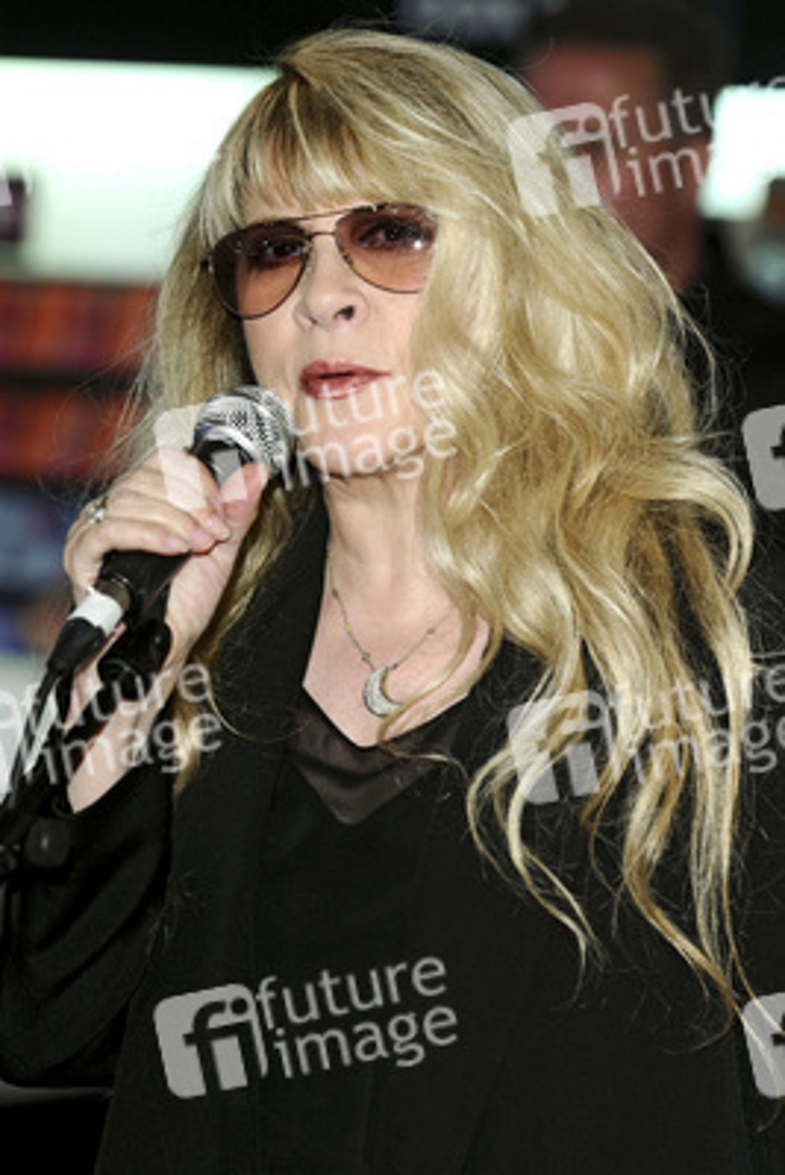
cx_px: 392
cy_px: 588
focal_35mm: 168
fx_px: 5490
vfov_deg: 12.2
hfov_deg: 8.2
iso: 320
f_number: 4
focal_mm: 112
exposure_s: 1/160
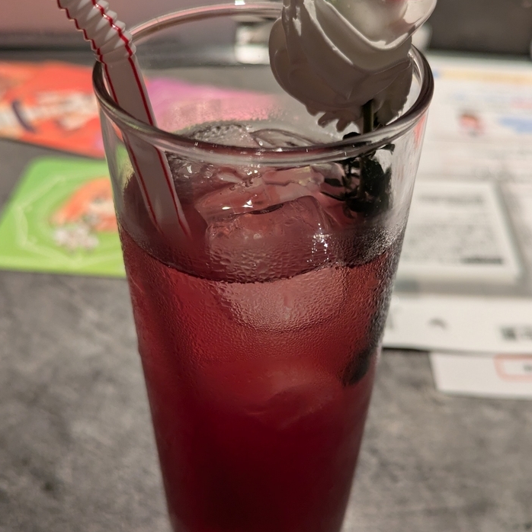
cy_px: 248
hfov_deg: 43.9
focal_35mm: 38
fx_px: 661
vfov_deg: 43.8
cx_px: 275
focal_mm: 5.43
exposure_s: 1/100
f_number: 1.89
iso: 207
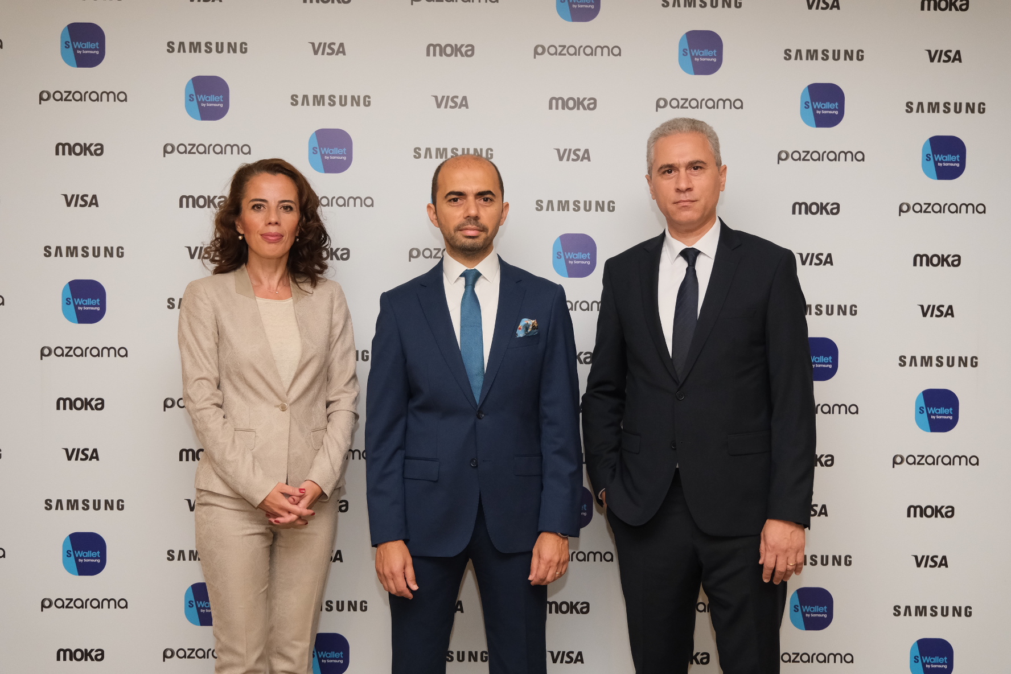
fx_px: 1095
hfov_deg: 49.6
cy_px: 337
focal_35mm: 39
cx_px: 506
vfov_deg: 34.2
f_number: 4
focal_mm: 26
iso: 2000
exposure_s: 1/100
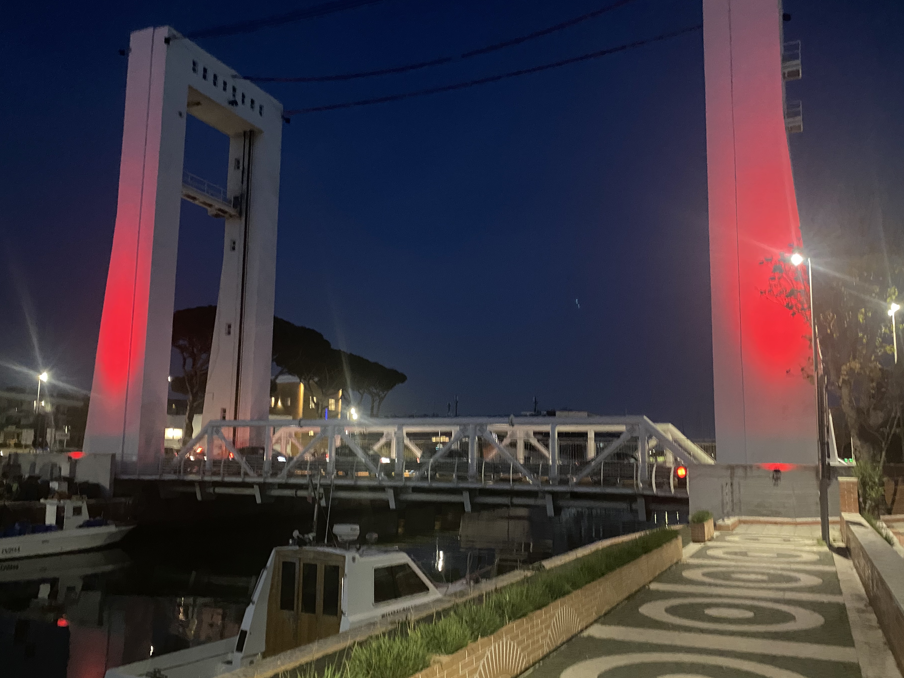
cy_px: 367
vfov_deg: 48.2
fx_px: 757
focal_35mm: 29
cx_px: 470
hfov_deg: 61.6
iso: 800
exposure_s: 1/25
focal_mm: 4.25
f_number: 1.8
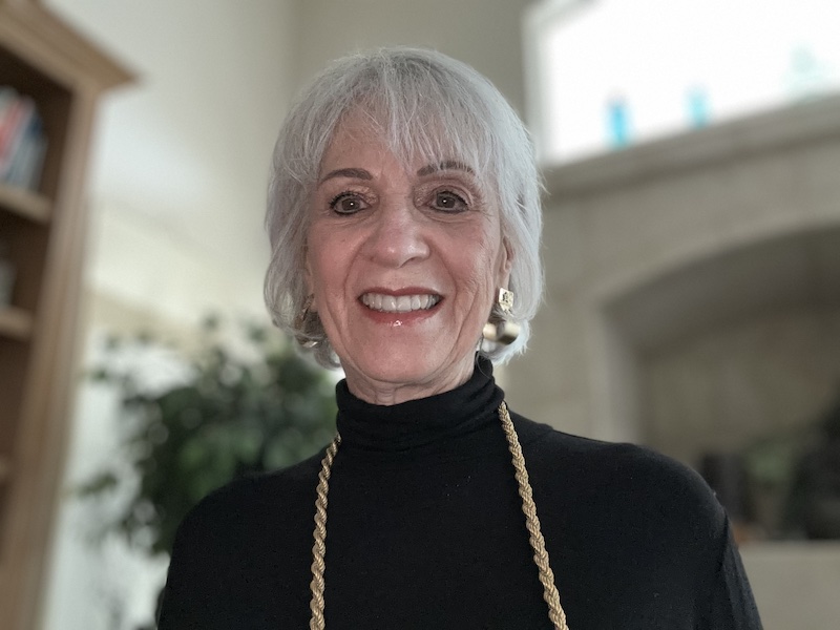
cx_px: 420
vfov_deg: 46.8
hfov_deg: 60.0
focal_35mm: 30
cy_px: 315
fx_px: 728
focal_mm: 2.69
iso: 320
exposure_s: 1/34
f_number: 1.9
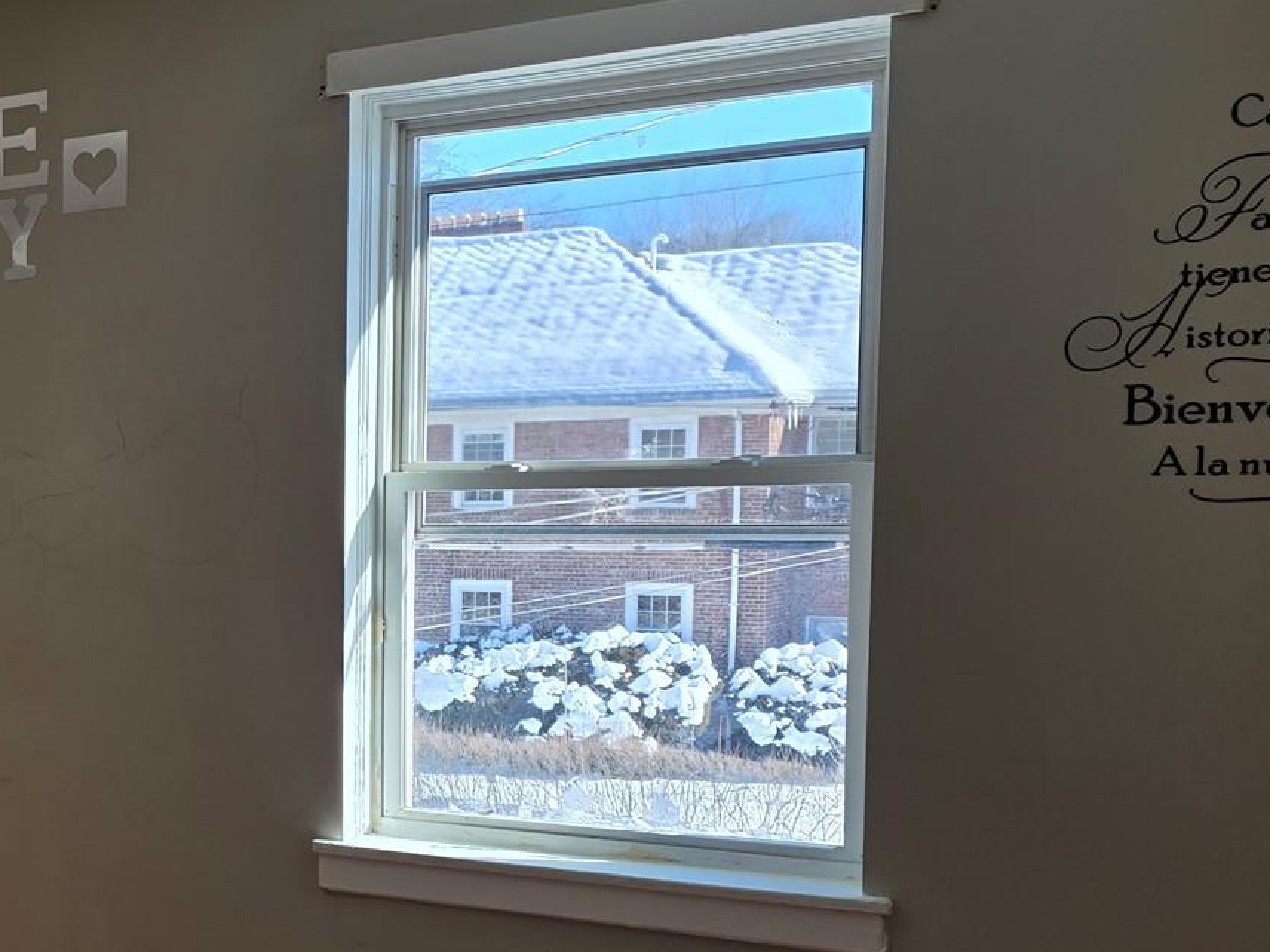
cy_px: 615
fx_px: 2018
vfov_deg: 26.4
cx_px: -135
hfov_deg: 31.0
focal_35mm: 55
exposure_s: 1/143
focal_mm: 6.3
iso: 12
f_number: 1.7
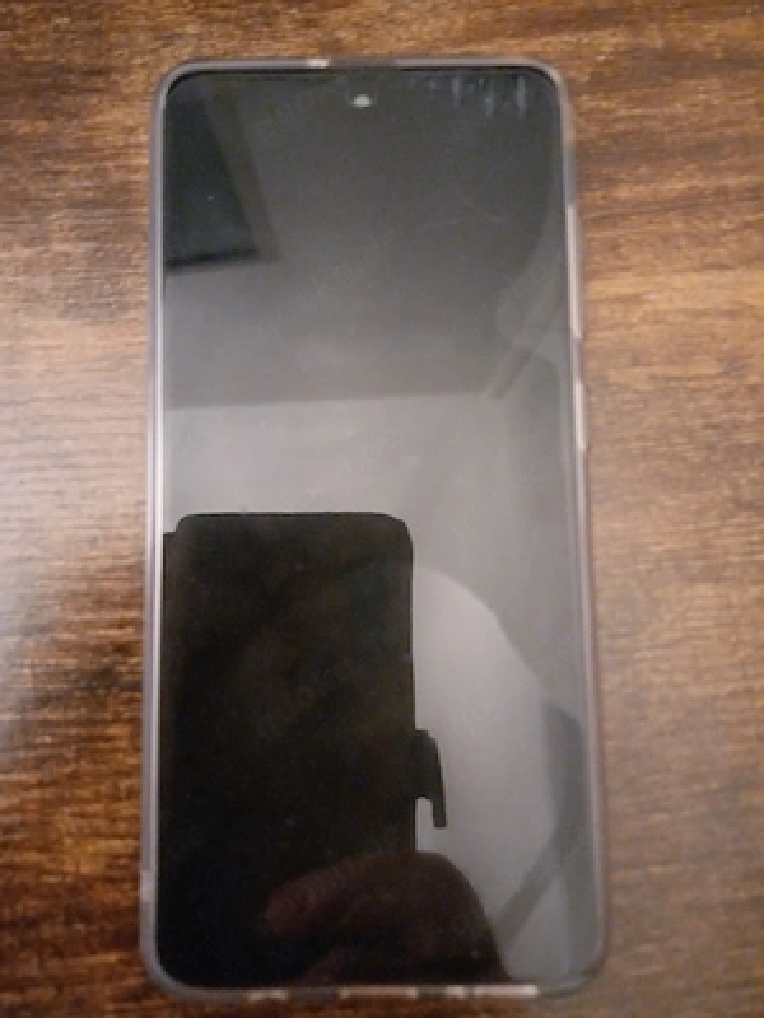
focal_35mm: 25
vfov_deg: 69.4
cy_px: 509
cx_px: 382
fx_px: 736
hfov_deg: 54.9
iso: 4000
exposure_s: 1/4
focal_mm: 4.65
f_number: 1.8
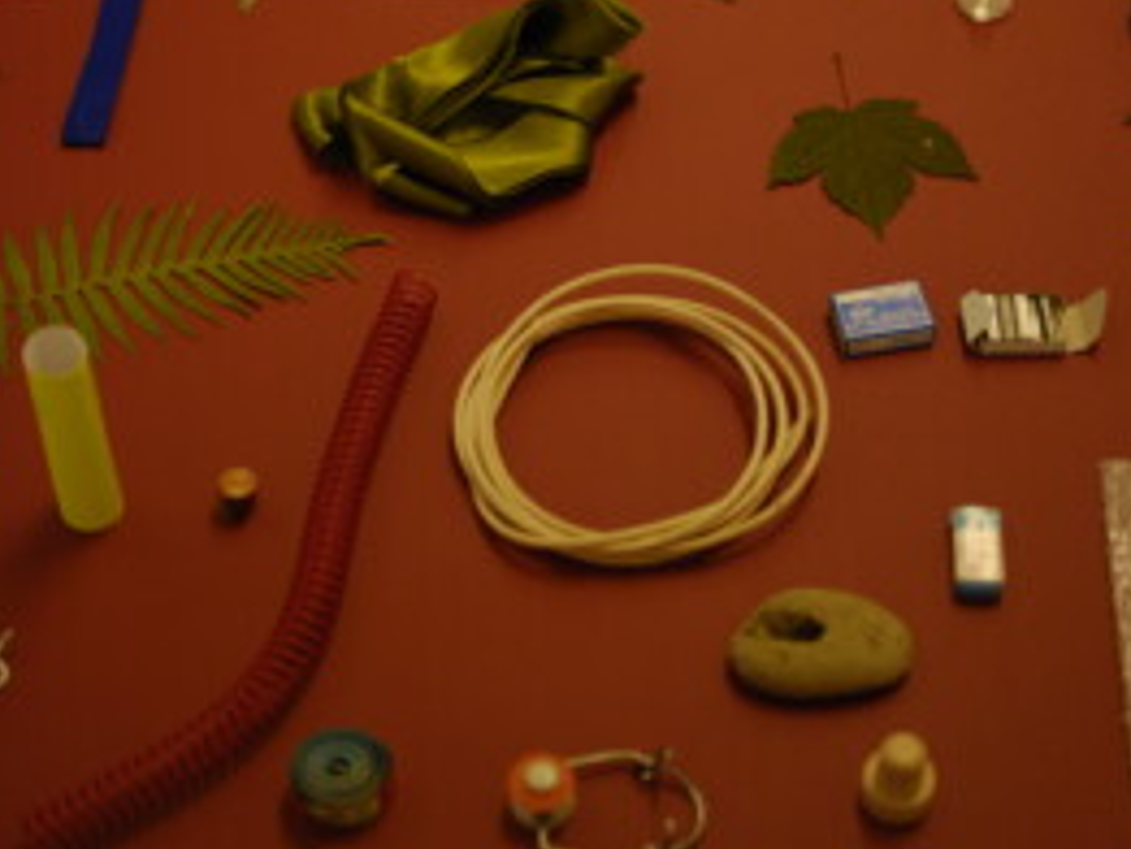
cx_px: 570
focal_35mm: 77
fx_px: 2508
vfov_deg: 18.9
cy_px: 113
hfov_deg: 25.4
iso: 400
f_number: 1.8
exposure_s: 1/400
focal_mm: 35
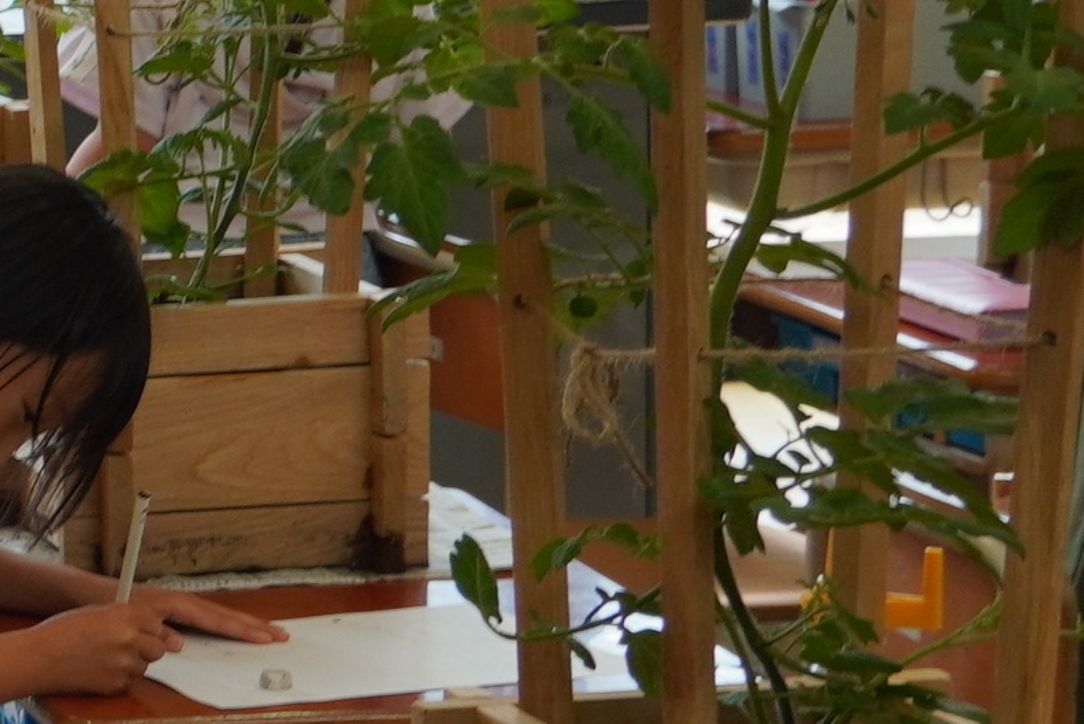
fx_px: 5564
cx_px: -1584
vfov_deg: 7.4
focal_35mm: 185
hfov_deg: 9.7
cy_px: 324
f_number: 4
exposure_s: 1/60
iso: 125
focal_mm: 23
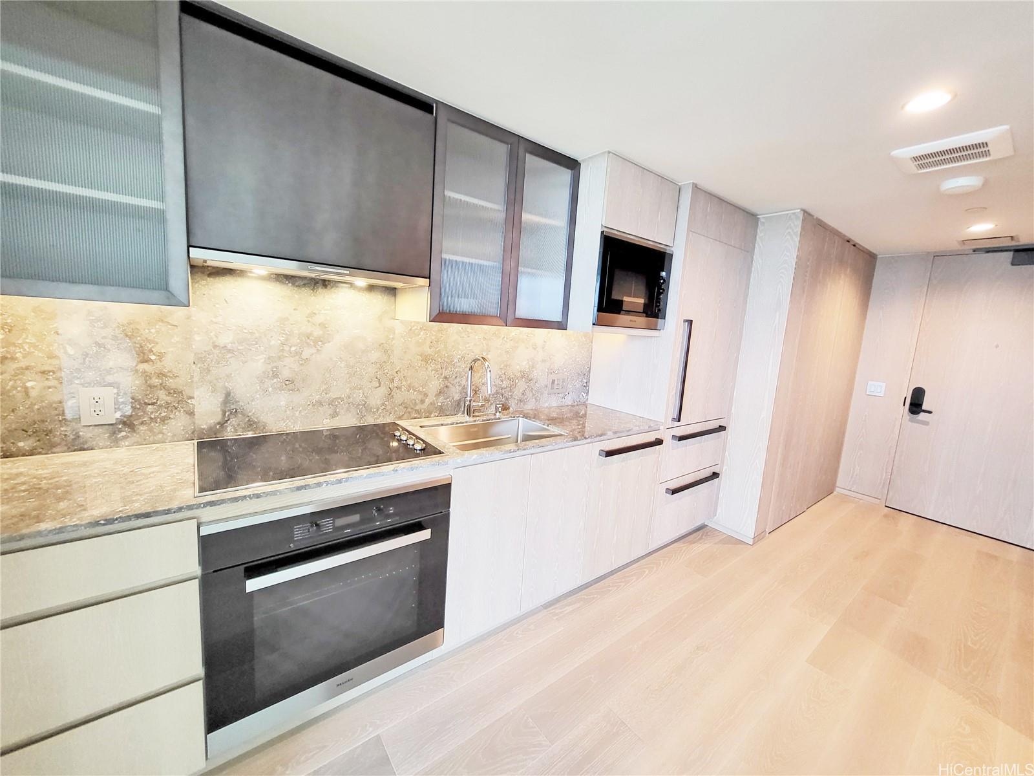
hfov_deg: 106.2
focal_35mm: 13
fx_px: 388
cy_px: 388
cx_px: 517
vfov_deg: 89.9
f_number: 2.2
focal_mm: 1.74
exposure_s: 1/30
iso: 320
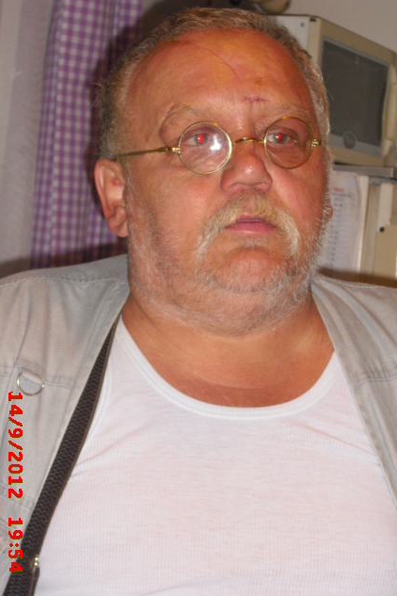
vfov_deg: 24.8
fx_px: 1356
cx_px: 193
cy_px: 298
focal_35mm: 82
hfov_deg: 16.7
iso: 200
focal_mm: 12.8
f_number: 4.2
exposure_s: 1/60
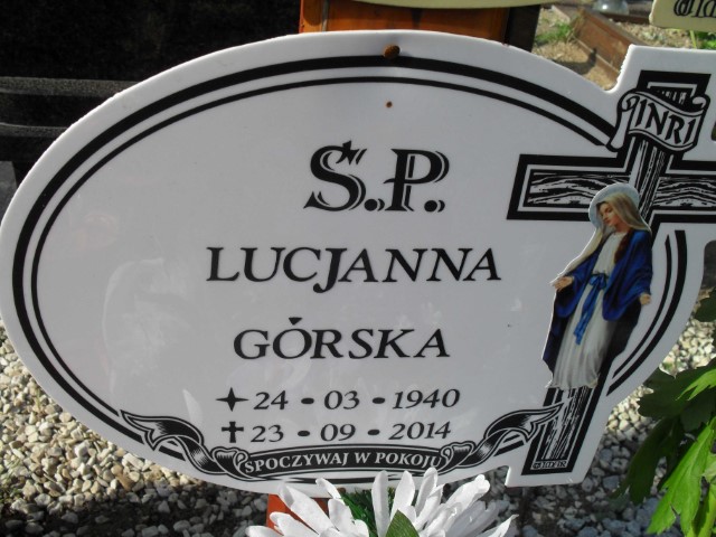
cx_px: 358
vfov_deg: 40.7
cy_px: 268
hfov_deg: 52.6
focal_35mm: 35
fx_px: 724
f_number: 8.4
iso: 100
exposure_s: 1/250
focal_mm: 6.3
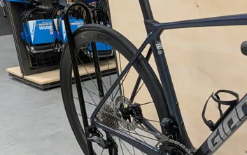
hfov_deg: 30.3
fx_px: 404
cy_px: 132
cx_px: 274
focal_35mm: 60
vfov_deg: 21.3
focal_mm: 5.43
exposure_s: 1/50
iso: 99
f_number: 1.89
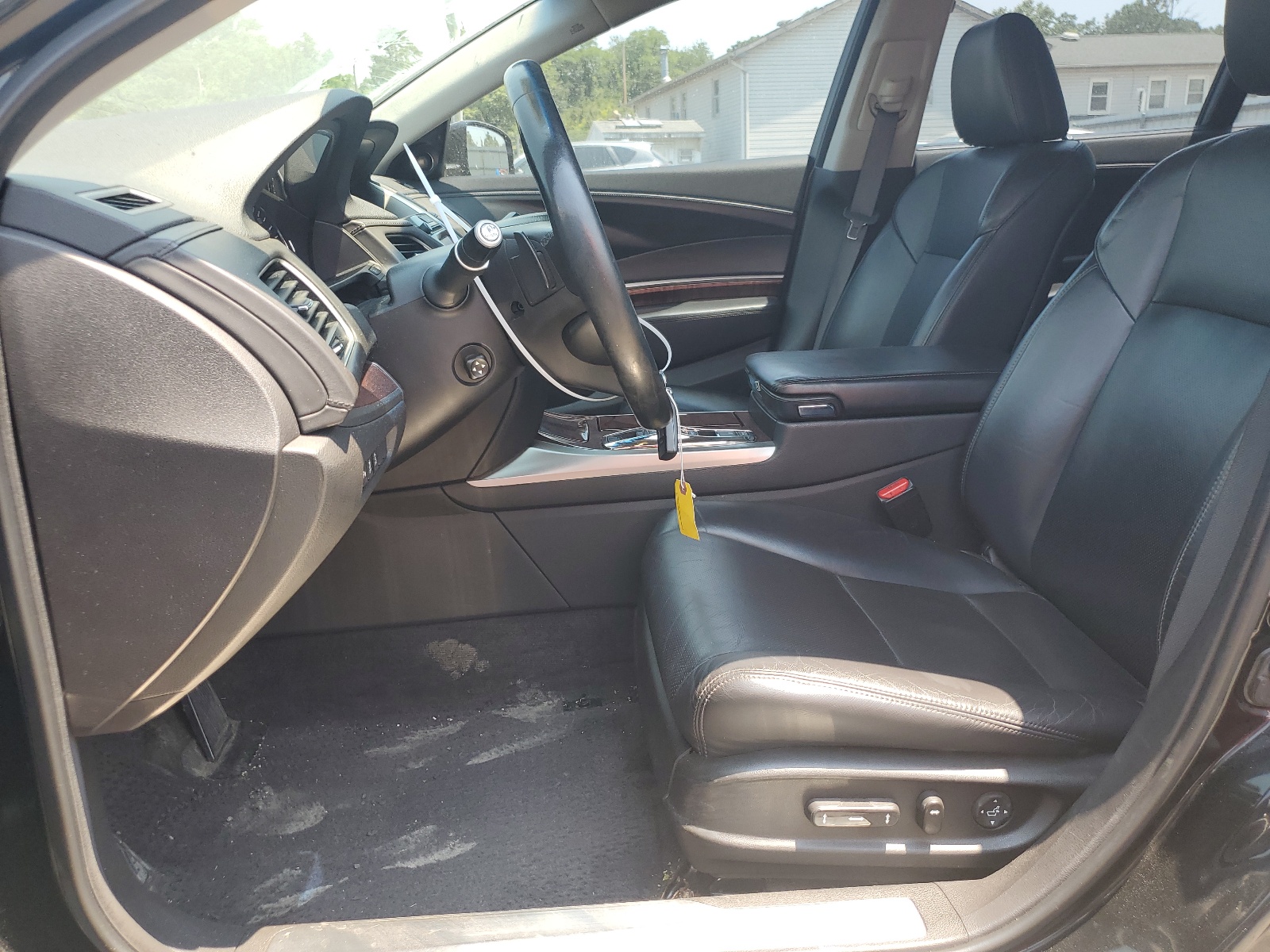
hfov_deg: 67.3
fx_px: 954
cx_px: 635
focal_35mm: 26
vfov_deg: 53.1
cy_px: 476
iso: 50
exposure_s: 1/323
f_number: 1.5
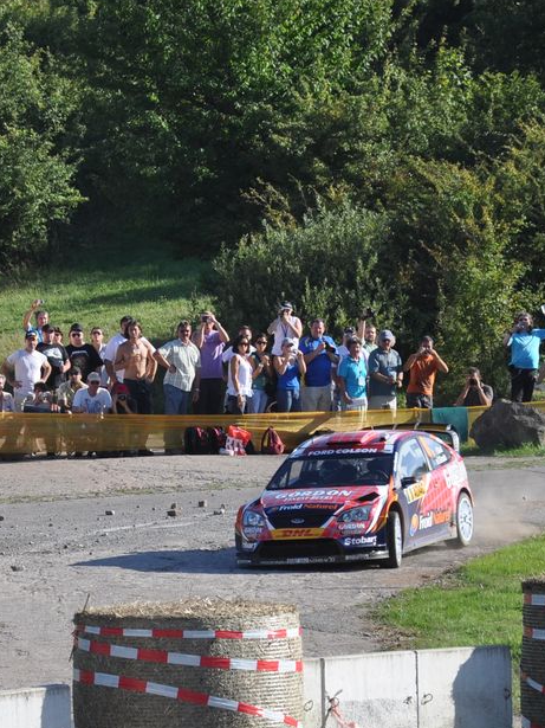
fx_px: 8258
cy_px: 511
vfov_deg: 5.0
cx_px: 144
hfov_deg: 3.8
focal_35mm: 393
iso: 200
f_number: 6.3
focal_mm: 105
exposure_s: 1/640
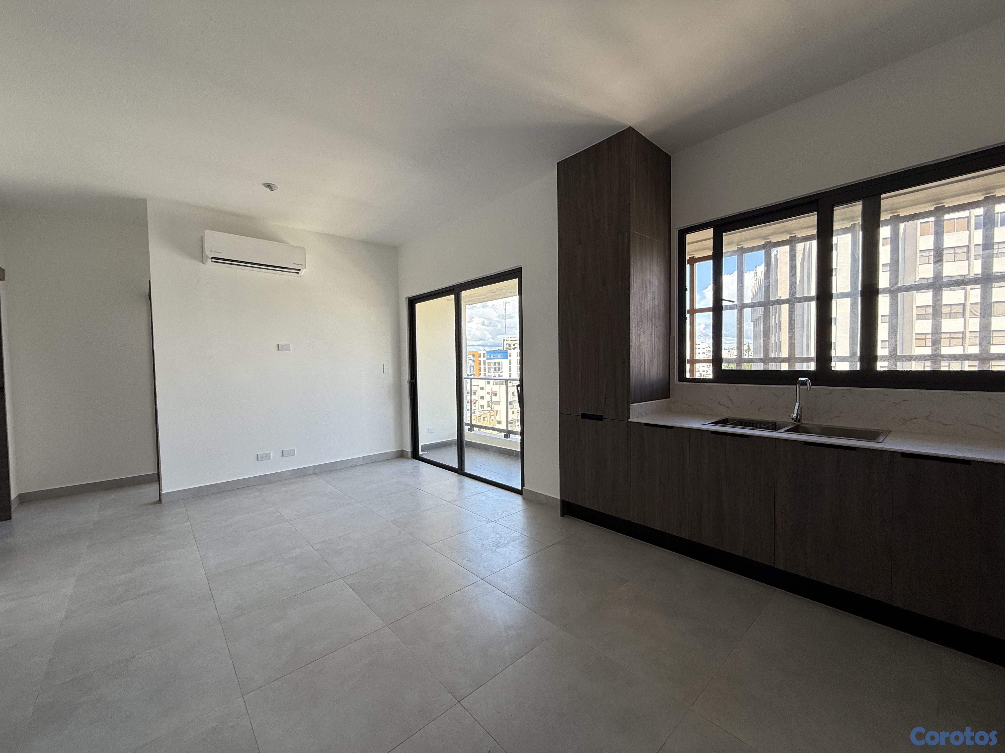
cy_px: 376
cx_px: 502
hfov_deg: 102.1
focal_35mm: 14
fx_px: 406
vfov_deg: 85.7
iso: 64
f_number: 2.2
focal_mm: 2.22
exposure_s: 1/276
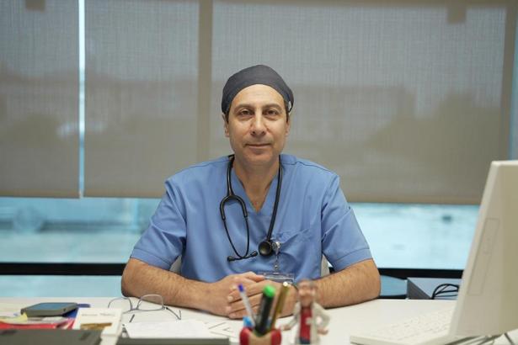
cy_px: 172
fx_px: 763
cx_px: 259
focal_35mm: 53
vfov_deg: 25.5
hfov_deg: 37.5
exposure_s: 1/60
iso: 160
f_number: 2.8
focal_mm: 53
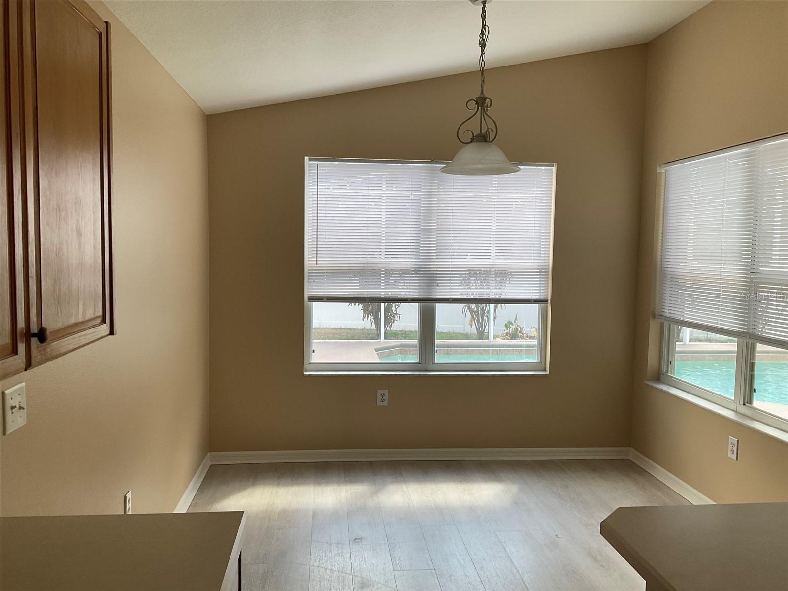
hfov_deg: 61.7
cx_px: 394
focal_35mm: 29
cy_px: 296
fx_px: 660
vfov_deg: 48.2
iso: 40
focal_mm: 3
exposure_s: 1/120
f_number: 1.8
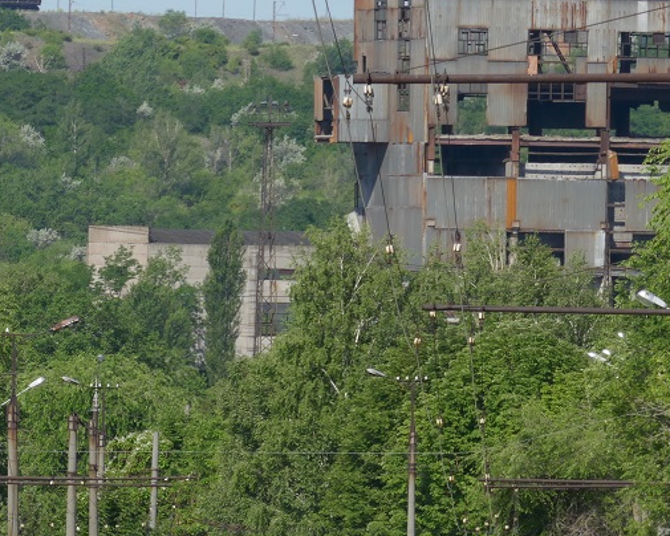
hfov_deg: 3.8
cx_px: 316
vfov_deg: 3.1
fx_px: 10014
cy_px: 369
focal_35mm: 505
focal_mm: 90.6
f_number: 5.9
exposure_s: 1/500
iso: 125
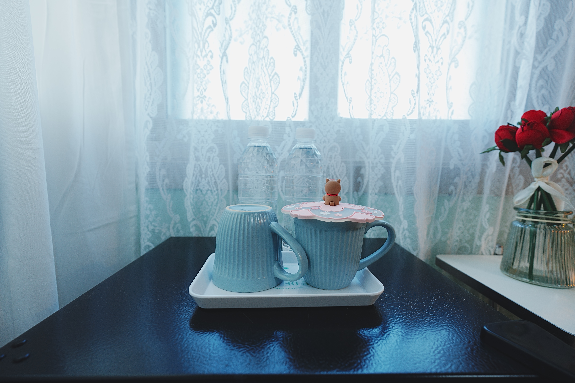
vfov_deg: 70.4
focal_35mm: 17
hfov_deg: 93.3
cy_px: 192
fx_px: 272
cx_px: 288
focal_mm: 17
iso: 100
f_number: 4
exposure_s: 1/50
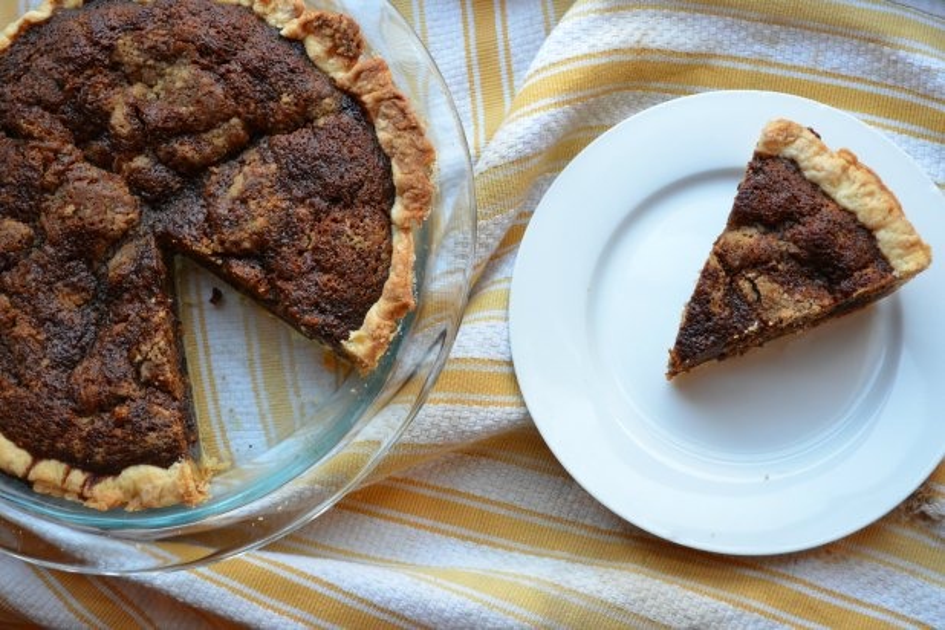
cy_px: 315
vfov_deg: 21.6
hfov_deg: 31.9
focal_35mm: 63
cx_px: 472
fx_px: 1654
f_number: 5.3
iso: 800
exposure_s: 1/60
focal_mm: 42
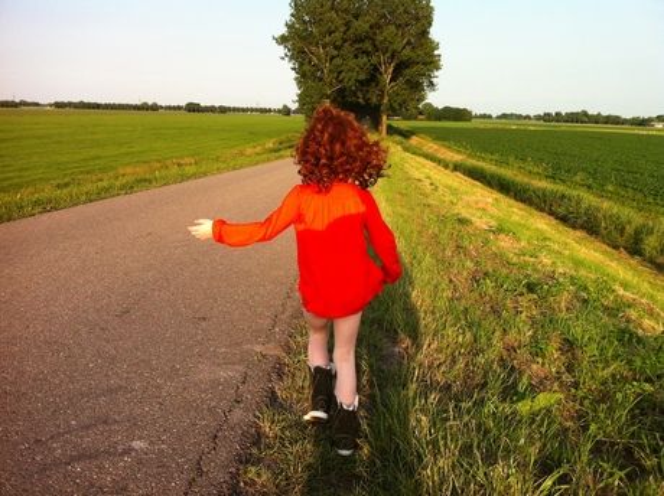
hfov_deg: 52.7
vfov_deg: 40.6
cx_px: 332
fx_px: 671
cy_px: 248
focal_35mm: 35
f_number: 2.8
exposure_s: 1/511
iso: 80
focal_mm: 3.85
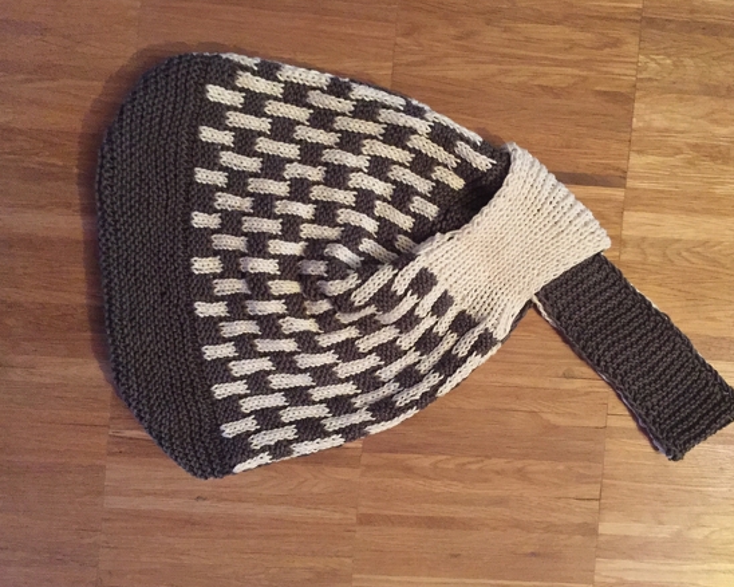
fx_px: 673
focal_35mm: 31
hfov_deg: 57.1
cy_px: 292
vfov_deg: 47.1
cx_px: 391
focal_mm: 4.15
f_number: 2.2
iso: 400
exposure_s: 1/17
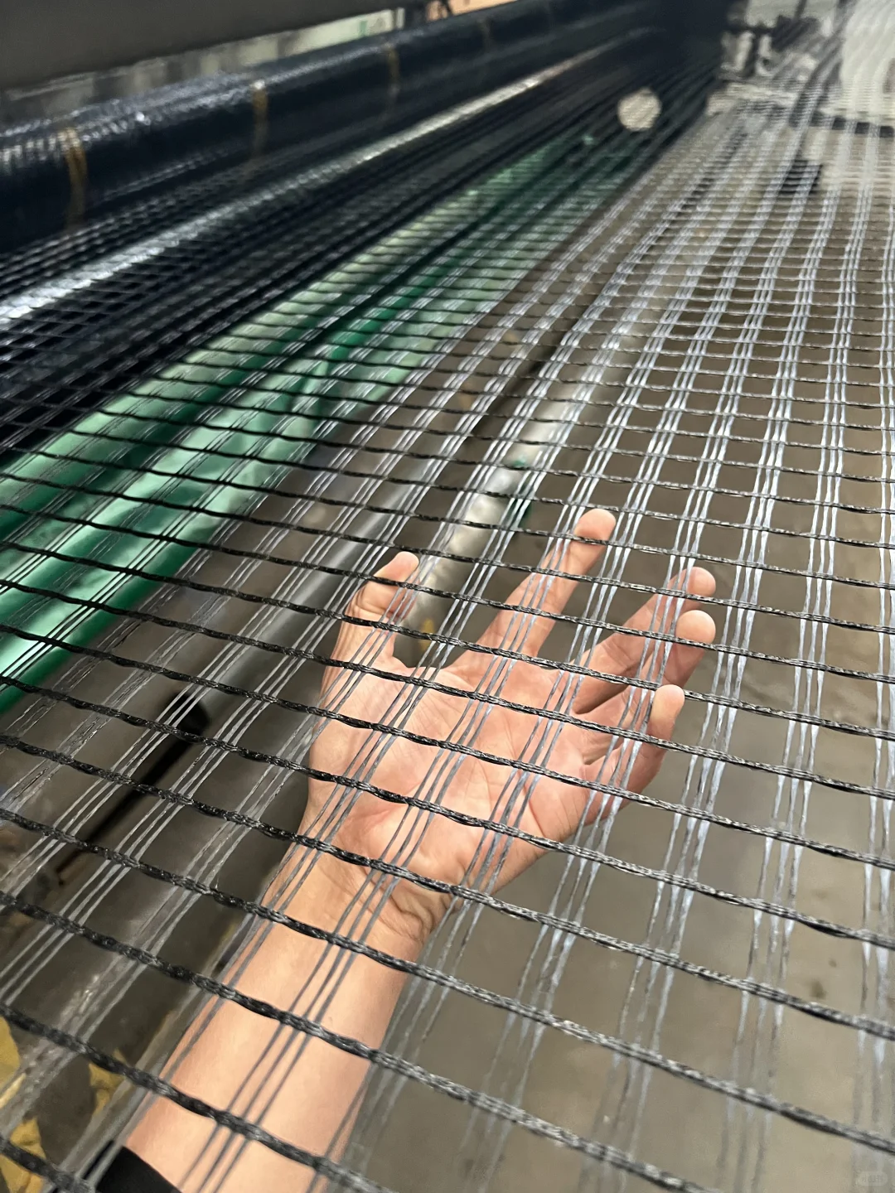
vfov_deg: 67.3
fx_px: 896
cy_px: 596
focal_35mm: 26
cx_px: 448
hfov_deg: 53.1
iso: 500
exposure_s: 1/60
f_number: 1.5
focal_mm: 5.7
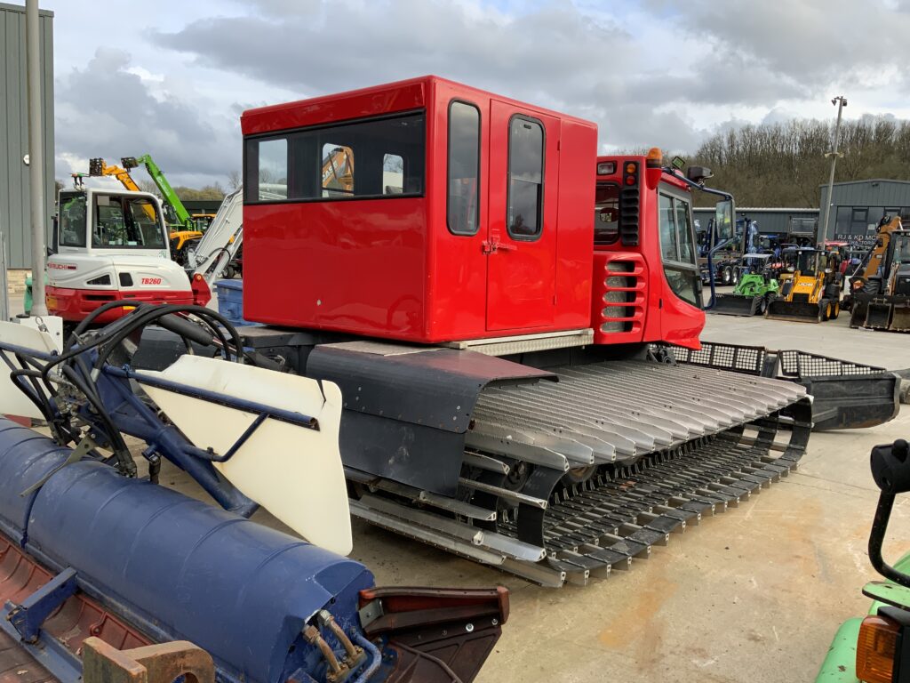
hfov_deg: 61.7
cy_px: 342
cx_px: 455
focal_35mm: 29
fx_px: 762
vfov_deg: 48.2
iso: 16
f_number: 1.8
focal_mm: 3
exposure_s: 1/342
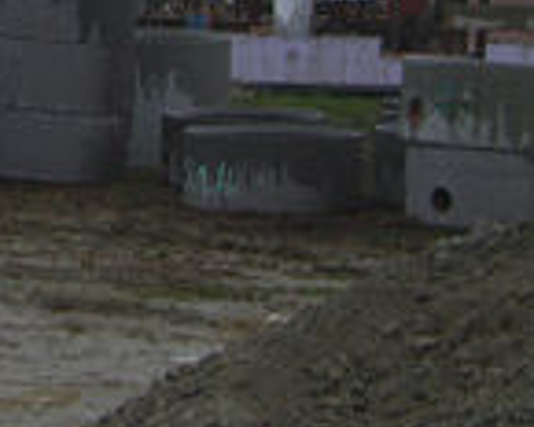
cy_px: -217
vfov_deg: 9.8
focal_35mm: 153
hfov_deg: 12.3
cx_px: -140
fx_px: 2418
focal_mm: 6.2
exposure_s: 1/80
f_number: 2.7
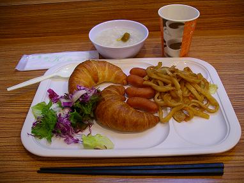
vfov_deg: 38.7
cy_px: 92
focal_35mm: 37
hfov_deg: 50.1
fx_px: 261
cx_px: 122
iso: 125
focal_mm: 7.8
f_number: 2.8
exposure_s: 1/60
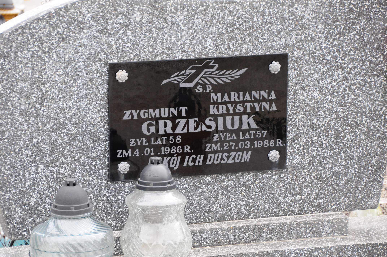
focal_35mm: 168
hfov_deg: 12.2
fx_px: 1804
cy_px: 128
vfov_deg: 8.2
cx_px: 194
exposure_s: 1/160
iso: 640
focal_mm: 112
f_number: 7.1
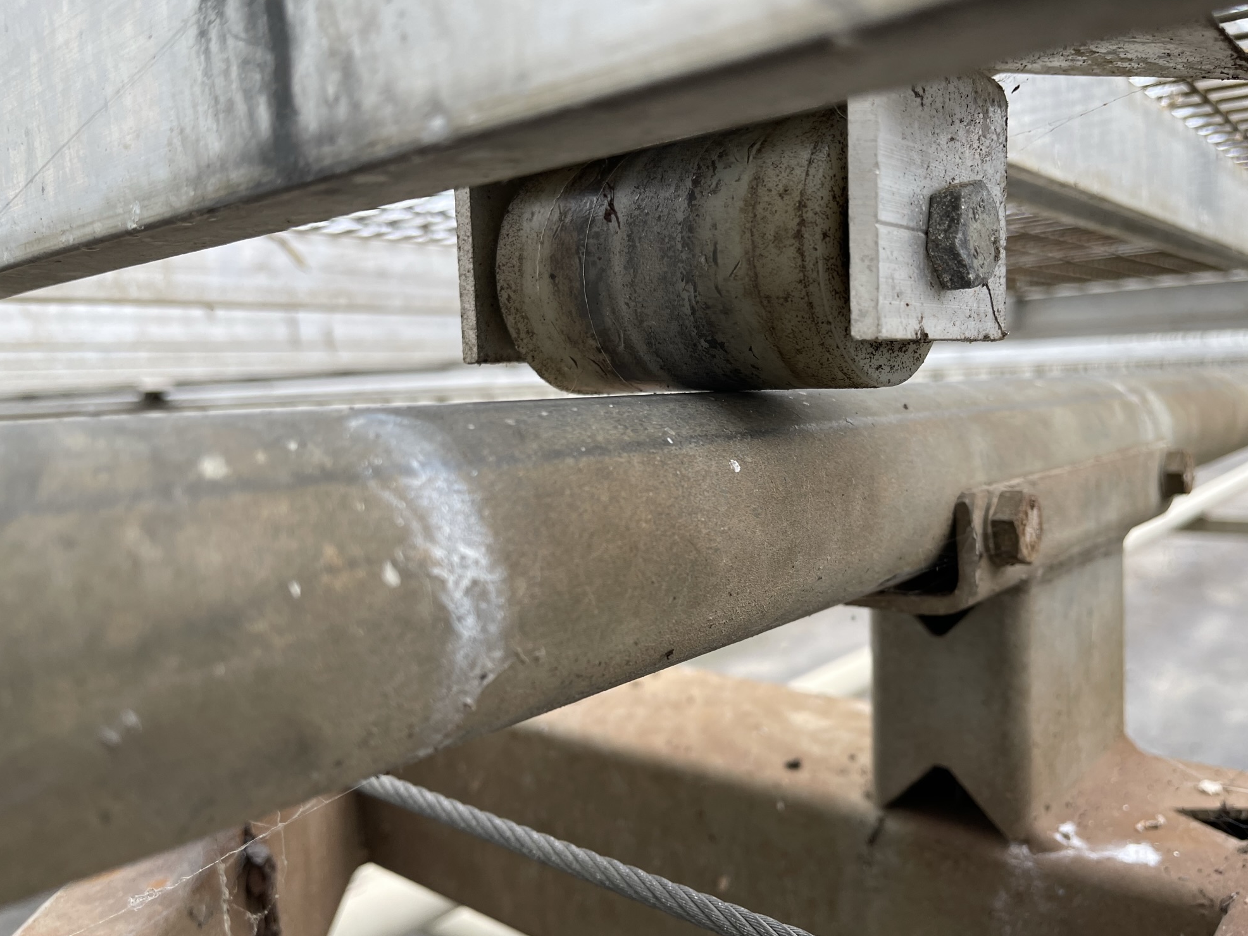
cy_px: 475
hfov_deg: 65.3
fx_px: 973
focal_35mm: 27
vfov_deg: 51.4
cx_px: 646
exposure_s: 1/121
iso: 80
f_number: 1.6
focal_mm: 5.1
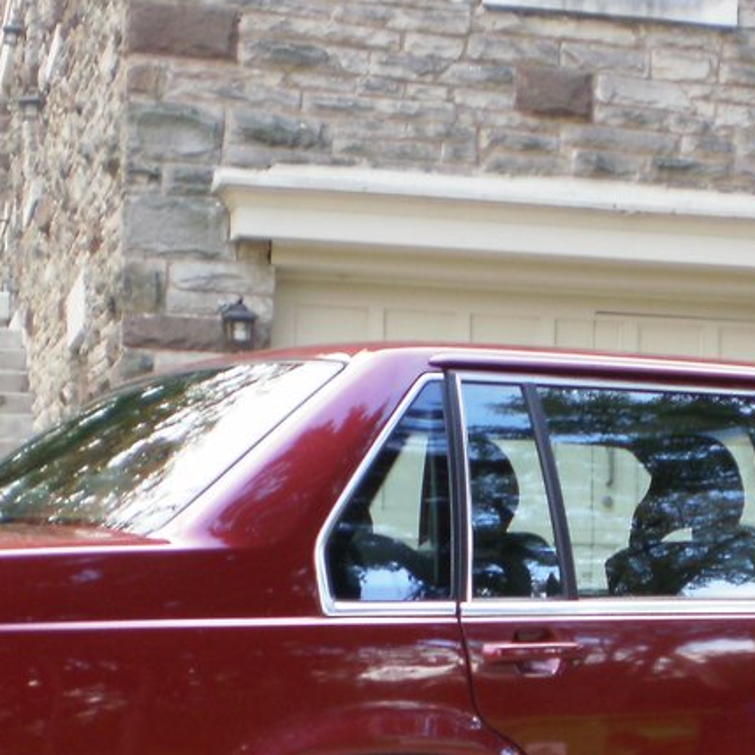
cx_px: 597
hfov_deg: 18.3
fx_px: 2320
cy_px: 746
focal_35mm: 94
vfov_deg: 18.1
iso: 100
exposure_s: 1/50
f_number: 3.1
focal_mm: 6.3
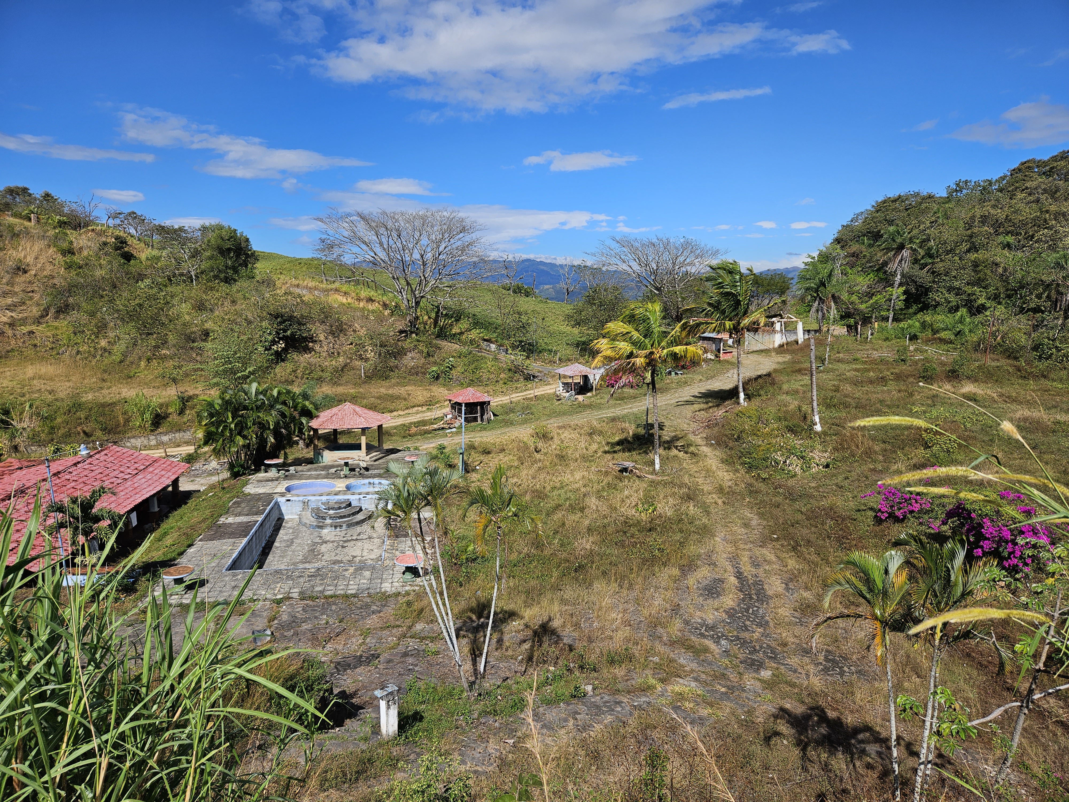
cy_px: 401
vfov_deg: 58.9
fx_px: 710
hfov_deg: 73.9
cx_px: 534
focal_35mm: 23
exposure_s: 1/2921
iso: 25
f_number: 1.8
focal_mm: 5.4
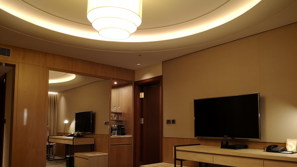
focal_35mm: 30
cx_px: 150
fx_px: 236
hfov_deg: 64.3
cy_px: 111
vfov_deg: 38.5
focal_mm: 3.95
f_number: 1.8
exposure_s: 1/40
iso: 125
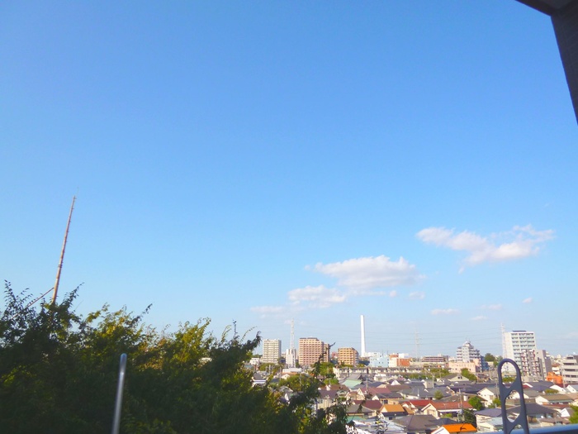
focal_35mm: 24
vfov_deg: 56.8
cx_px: 289
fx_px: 401
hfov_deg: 71.6
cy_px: 217
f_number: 8
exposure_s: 1/200
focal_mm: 4.3
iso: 100
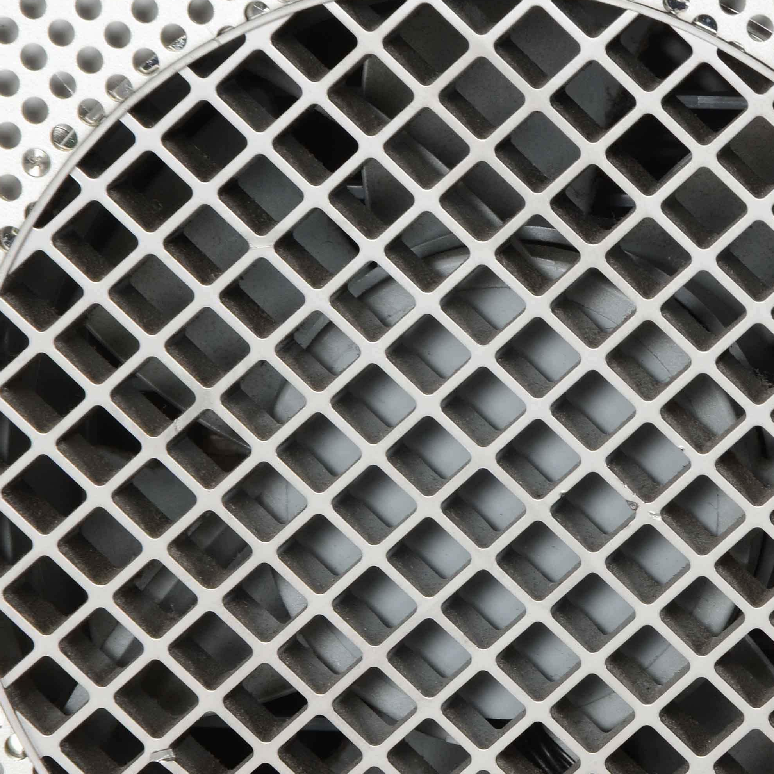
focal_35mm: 332
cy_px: 564
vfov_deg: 5.3
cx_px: 853
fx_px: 8400
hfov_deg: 5.3
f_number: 14
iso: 200
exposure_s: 1/160
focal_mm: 105
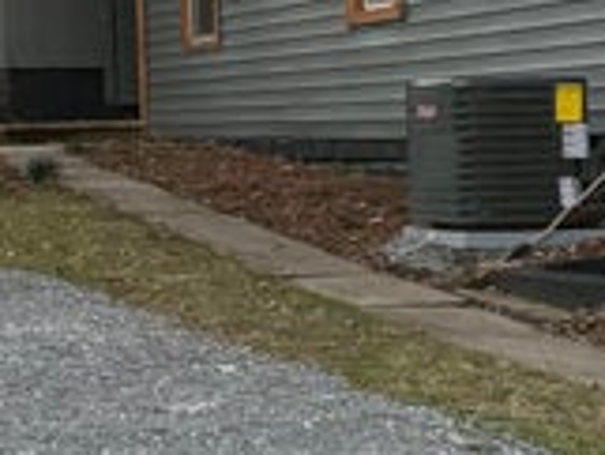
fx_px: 2221
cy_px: 75
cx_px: -682
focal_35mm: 127
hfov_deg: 13.0
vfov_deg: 11.6
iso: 125
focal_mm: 6.76
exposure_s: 1/235
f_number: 1.78
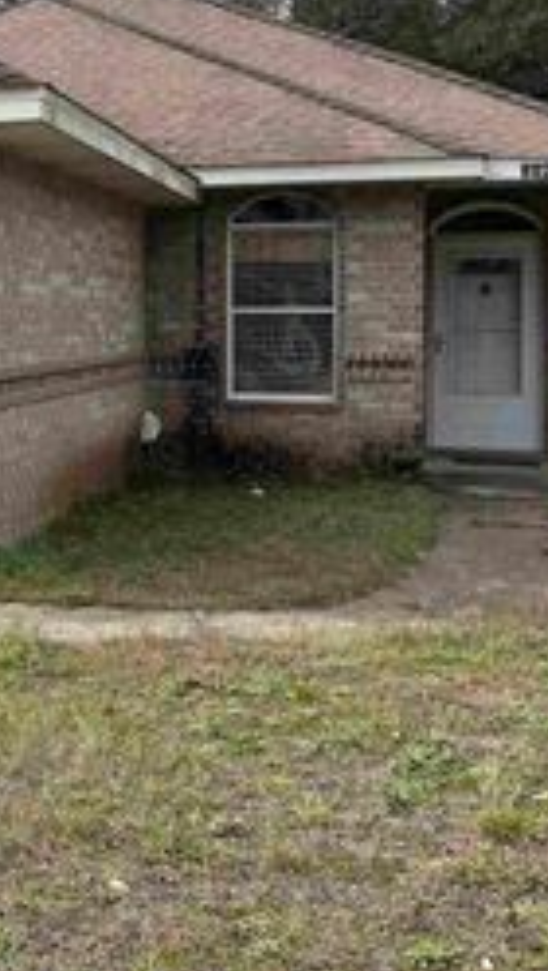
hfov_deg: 19.4
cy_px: 323
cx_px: -172
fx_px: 1468
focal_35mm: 57
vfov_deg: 36.2
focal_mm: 5.96
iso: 50
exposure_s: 1/3311
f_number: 1.6
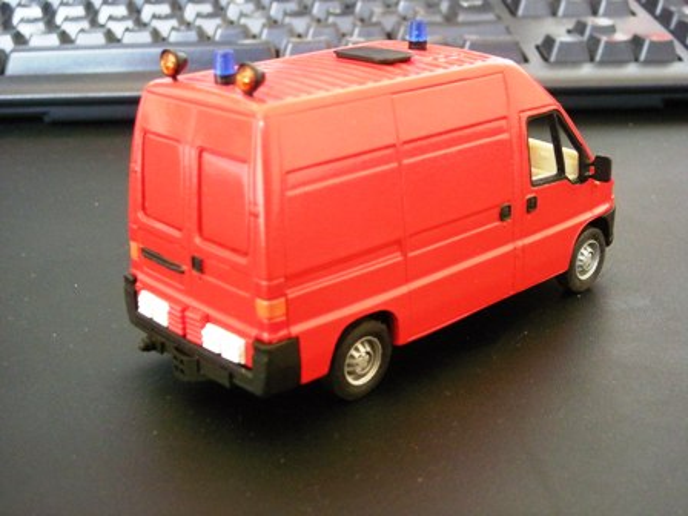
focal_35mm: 54
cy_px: 258
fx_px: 1073
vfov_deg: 27.0
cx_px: 344
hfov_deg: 35.5
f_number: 3.3
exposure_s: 1/8
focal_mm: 8.8
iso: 524
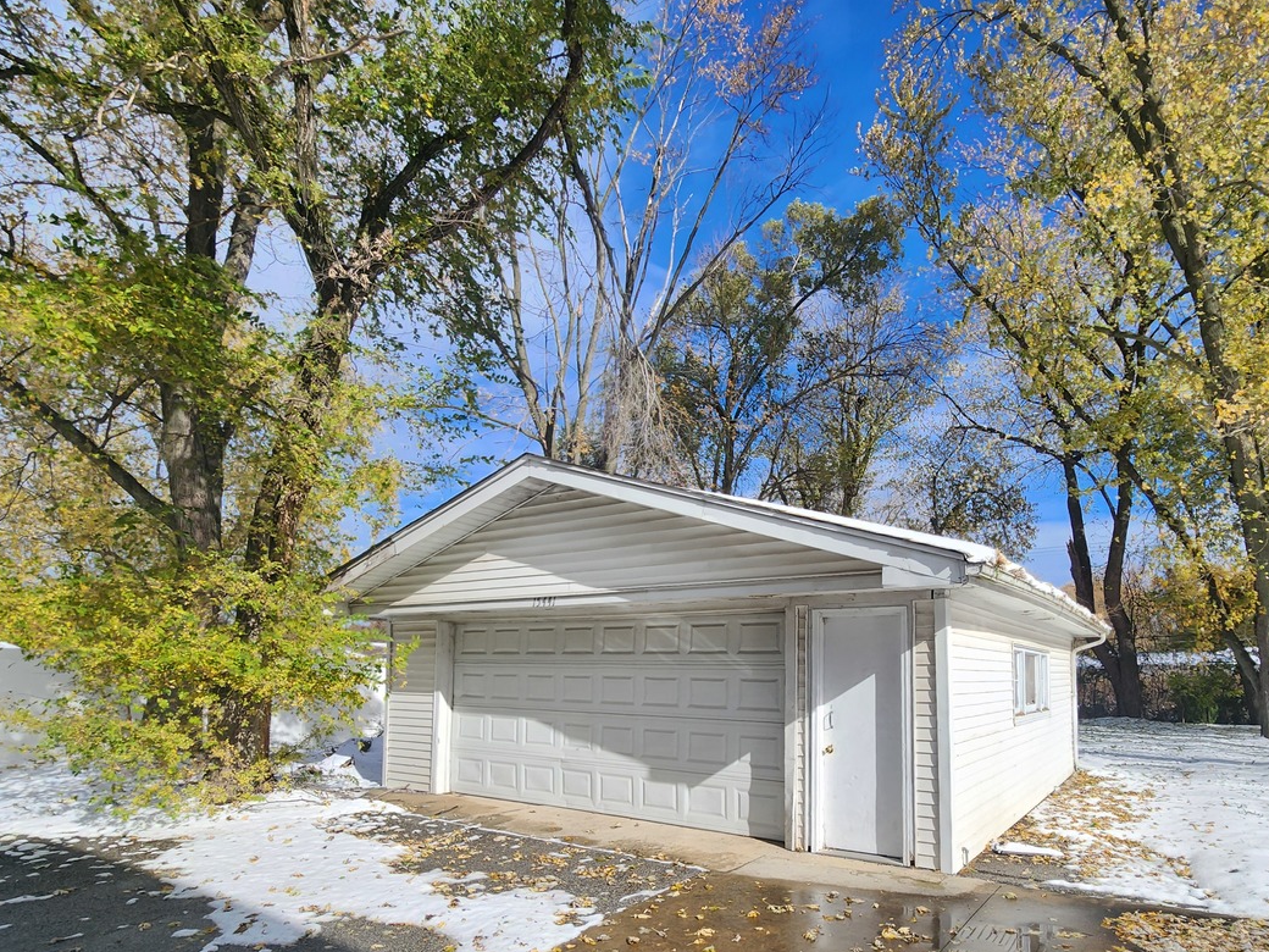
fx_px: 660
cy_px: 620
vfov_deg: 69.9
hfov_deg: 87.0
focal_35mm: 18
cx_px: 741
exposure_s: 1/2621
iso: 50
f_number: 2.2
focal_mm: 2.2
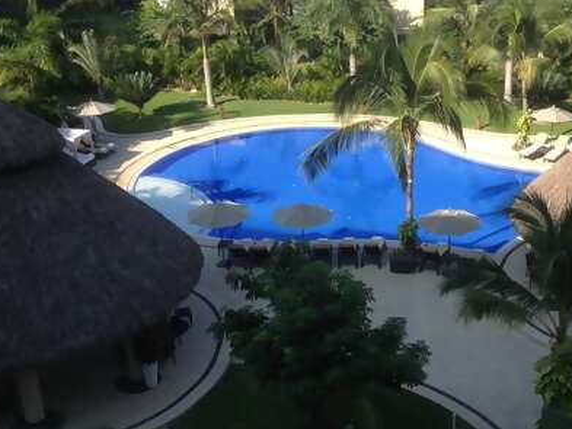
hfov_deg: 33.4
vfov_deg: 25.7
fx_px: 942
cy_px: 209
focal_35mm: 57
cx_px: 397
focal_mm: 4.28
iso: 50
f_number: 2.4
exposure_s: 1/778
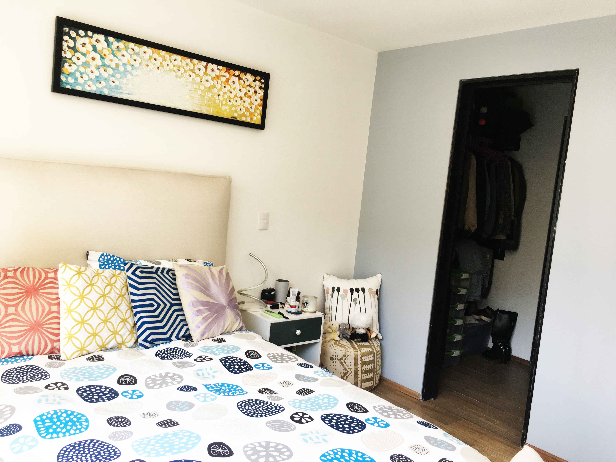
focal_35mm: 29
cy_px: 231
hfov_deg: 61.7
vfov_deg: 48.2
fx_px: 516
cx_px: 308
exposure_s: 1/120
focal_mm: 4.15
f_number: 2.2
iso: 40
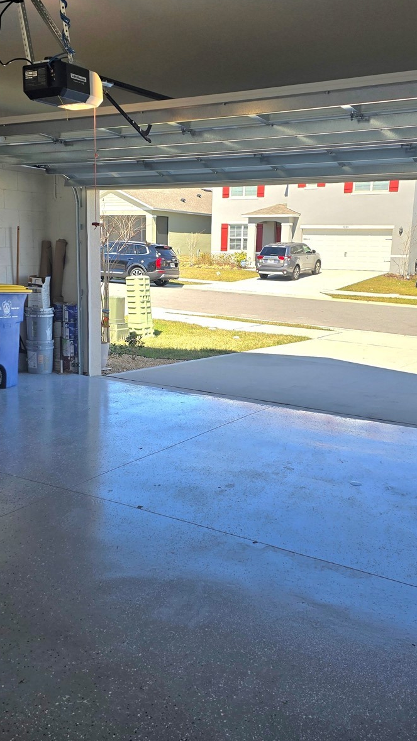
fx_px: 668
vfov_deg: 58.0
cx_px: 202
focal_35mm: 34
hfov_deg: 34.6
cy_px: 368
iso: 12
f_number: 1.7
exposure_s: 1/714
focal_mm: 6.3
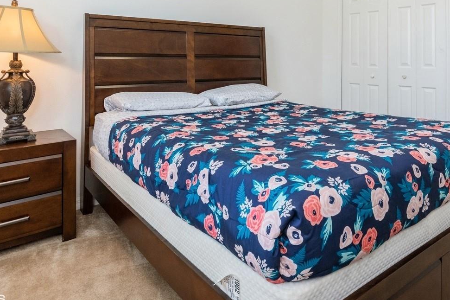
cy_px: 63
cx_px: 280
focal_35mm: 28
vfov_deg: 44.3
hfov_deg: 64.6
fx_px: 350
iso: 400
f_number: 9
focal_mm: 11.5
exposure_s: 1/20
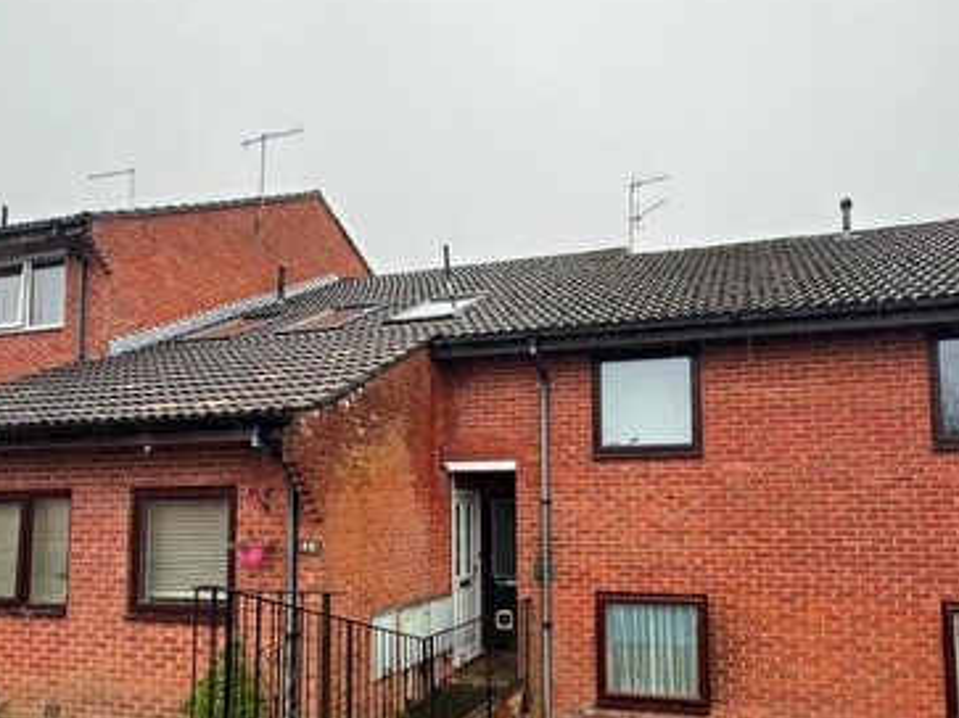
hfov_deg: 65.2
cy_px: 442
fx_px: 748
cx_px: 531
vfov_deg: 50.9
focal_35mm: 27
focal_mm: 2.22
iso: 40
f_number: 2.2
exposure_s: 1/241
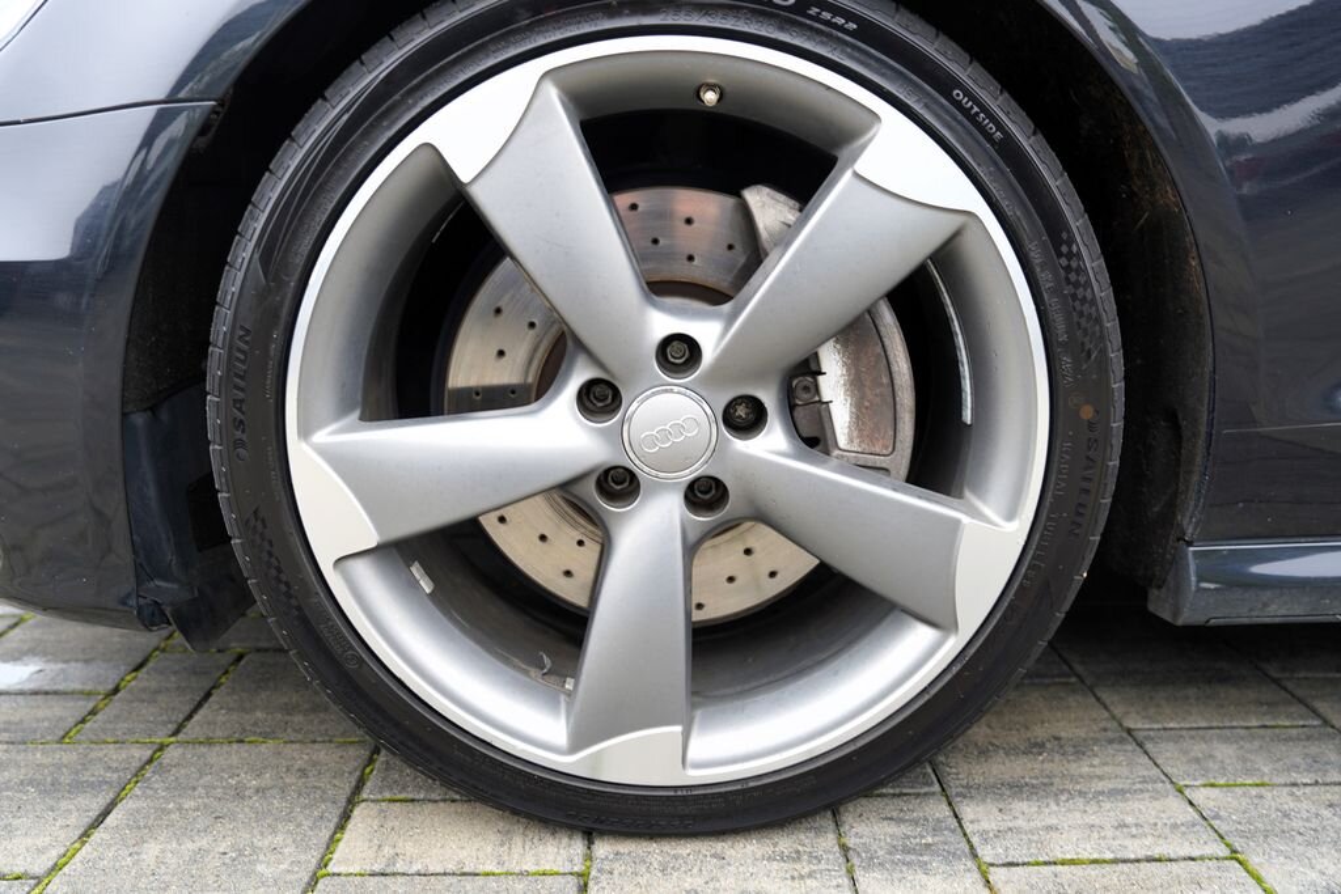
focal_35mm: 28
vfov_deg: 46.4
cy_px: 447
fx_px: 1043
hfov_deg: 65.5
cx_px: 670
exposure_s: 1/40
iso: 100
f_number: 3.2
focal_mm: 28
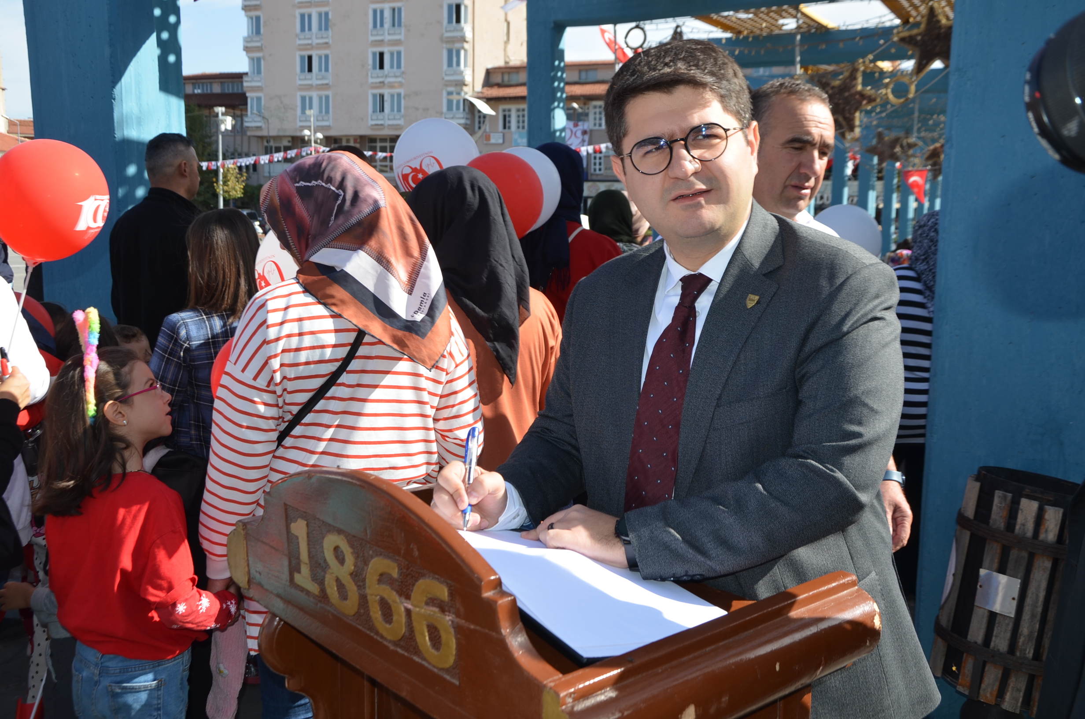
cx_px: 542
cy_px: 360
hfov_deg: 53.2
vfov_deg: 36.7
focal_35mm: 36
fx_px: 1083
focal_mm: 24
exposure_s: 1/200
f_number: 7.1
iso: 100
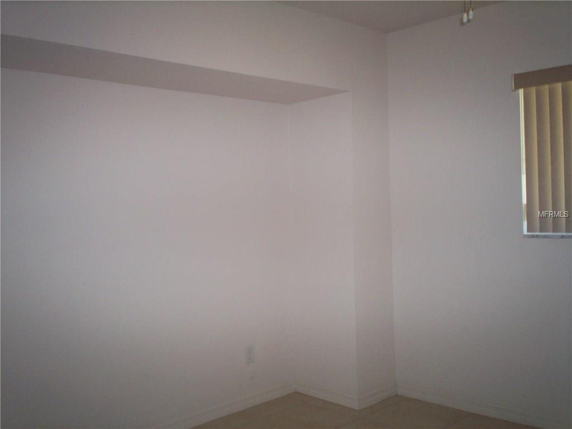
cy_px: 214
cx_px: 286
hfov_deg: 51.4
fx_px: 595
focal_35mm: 36
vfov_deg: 39.7
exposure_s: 1/60
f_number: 4.5
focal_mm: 6
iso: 140
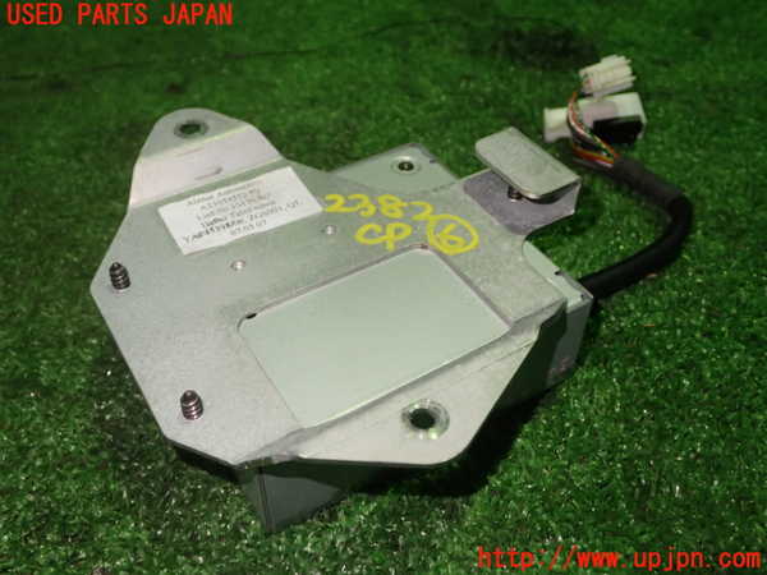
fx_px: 798
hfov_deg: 51.4
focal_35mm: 36
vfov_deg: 39.7
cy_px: 288
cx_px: 384
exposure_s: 1/40
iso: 250
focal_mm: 6.37
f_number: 2.5
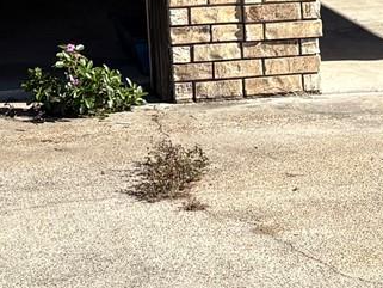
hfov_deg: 11.8
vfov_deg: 8.5
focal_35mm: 166
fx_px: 1837
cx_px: 36
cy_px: -287
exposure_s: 1/3448
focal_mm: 5.96
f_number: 1.6
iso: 50
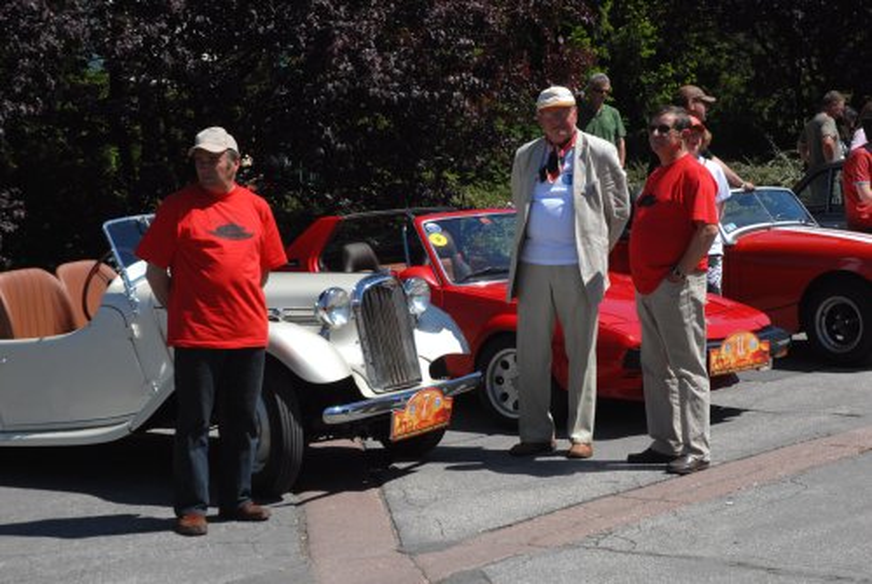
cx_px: 436
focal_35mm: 82
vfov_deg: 16.6
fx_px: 2001
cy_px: 292
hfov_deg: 24.6
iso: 200
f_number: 9
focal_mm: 55
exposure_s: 1/320
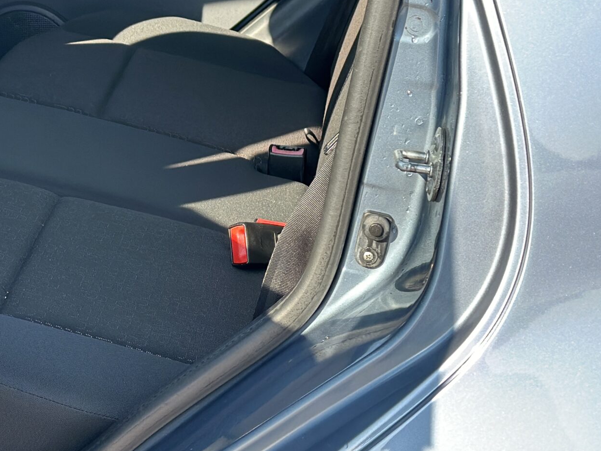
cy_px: 73
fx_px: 1719
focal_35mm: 99
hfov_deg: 19.5
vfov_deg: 14.8
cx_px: 68
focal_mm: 6.86
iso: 80
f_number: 1.78
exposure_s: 1/529
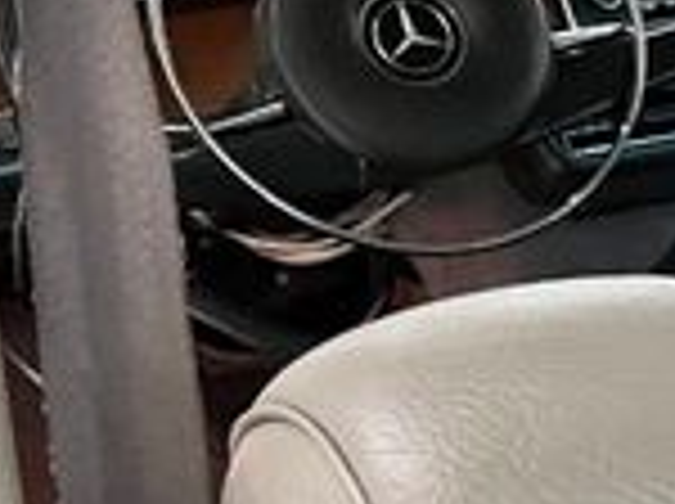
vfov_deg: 13.1
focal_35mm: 111
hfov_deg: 14.9
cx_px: 1296
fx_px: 2161
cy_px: 549
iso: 640
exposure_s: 1/40
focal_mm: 5.7
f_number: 1.5
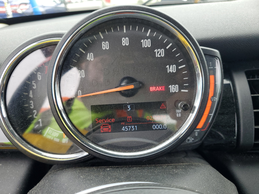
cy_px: 97
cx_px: 130
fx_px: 195
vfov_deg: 53.1
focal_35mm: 26
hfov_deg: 67.3
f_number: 1.5
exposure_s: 1/141
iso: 50
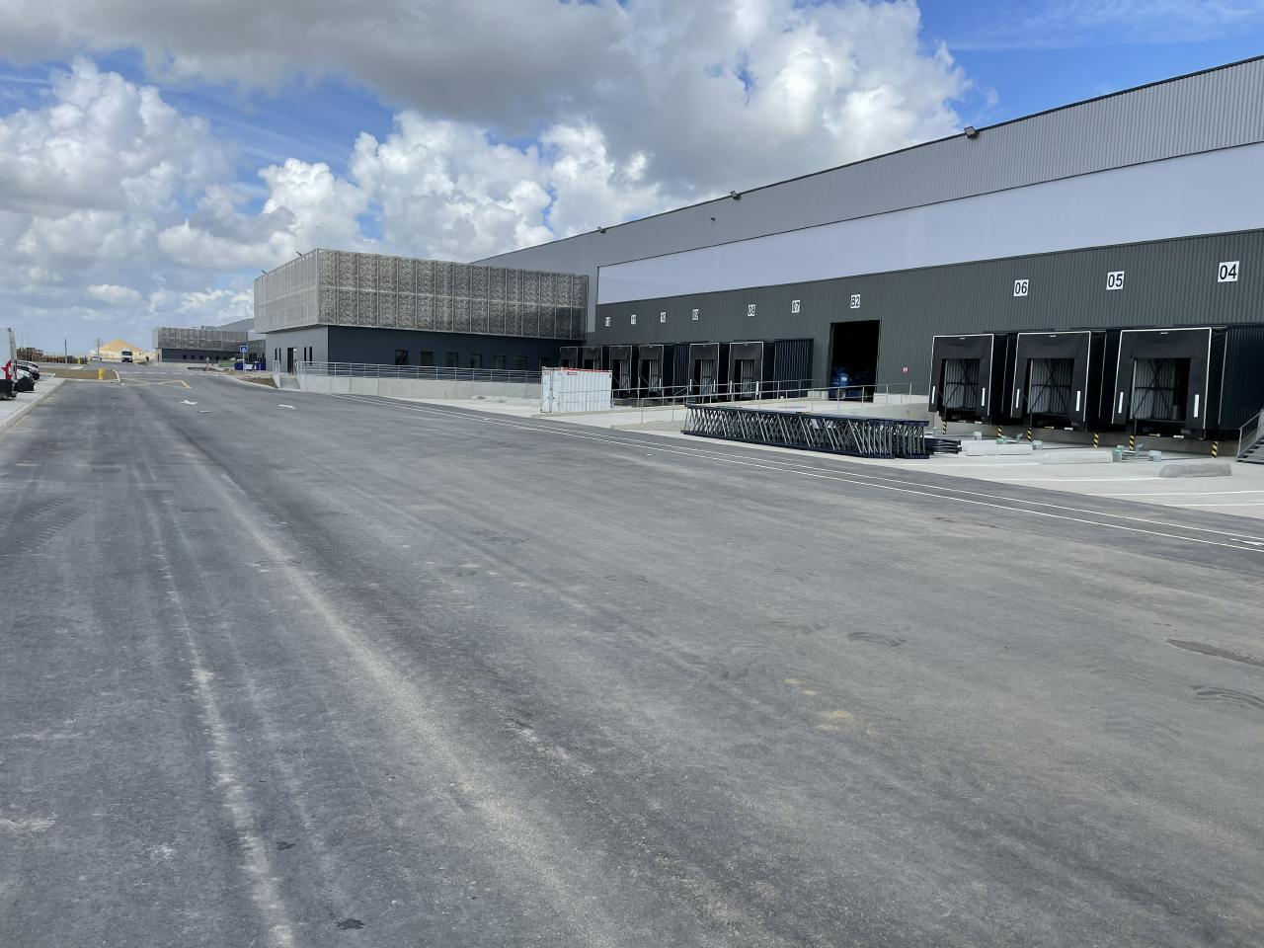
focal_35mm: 26
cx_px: 632
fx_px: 949
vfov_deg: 53.1
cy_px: 474
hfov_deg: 67.3
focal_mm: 4.2
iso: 32
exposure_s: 1/3731
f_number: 1.6
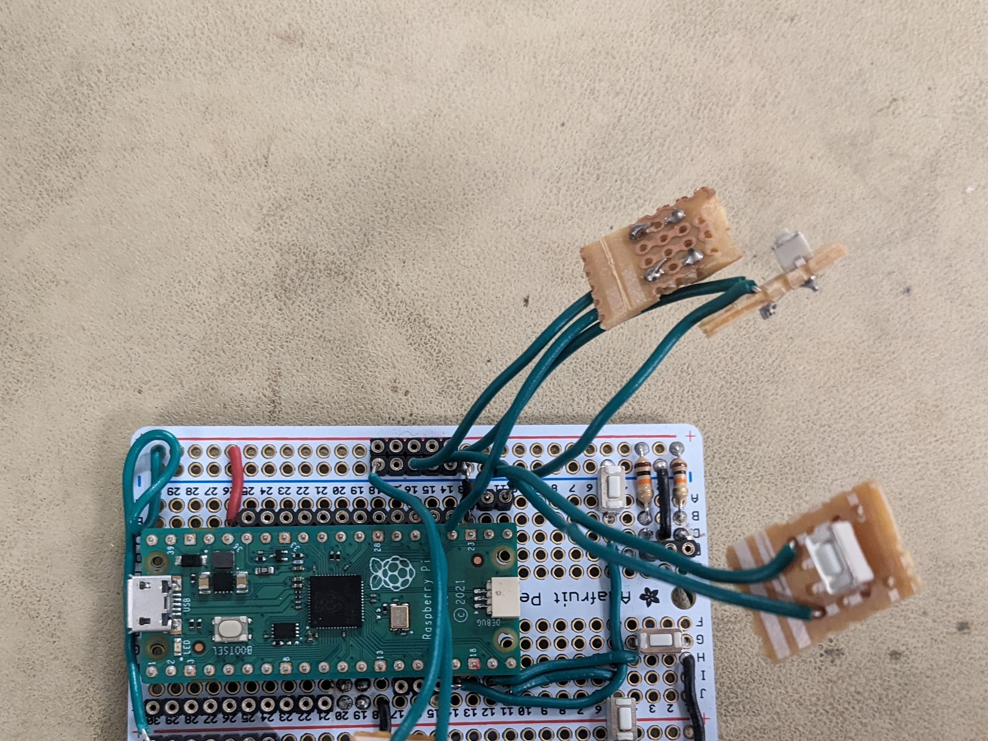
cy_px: 563
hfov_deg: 42.9
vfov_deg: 32.2
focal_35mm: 44
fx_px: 1256
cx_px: 434
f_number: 1.73
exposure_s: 1/24
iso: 267
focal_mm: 4.38
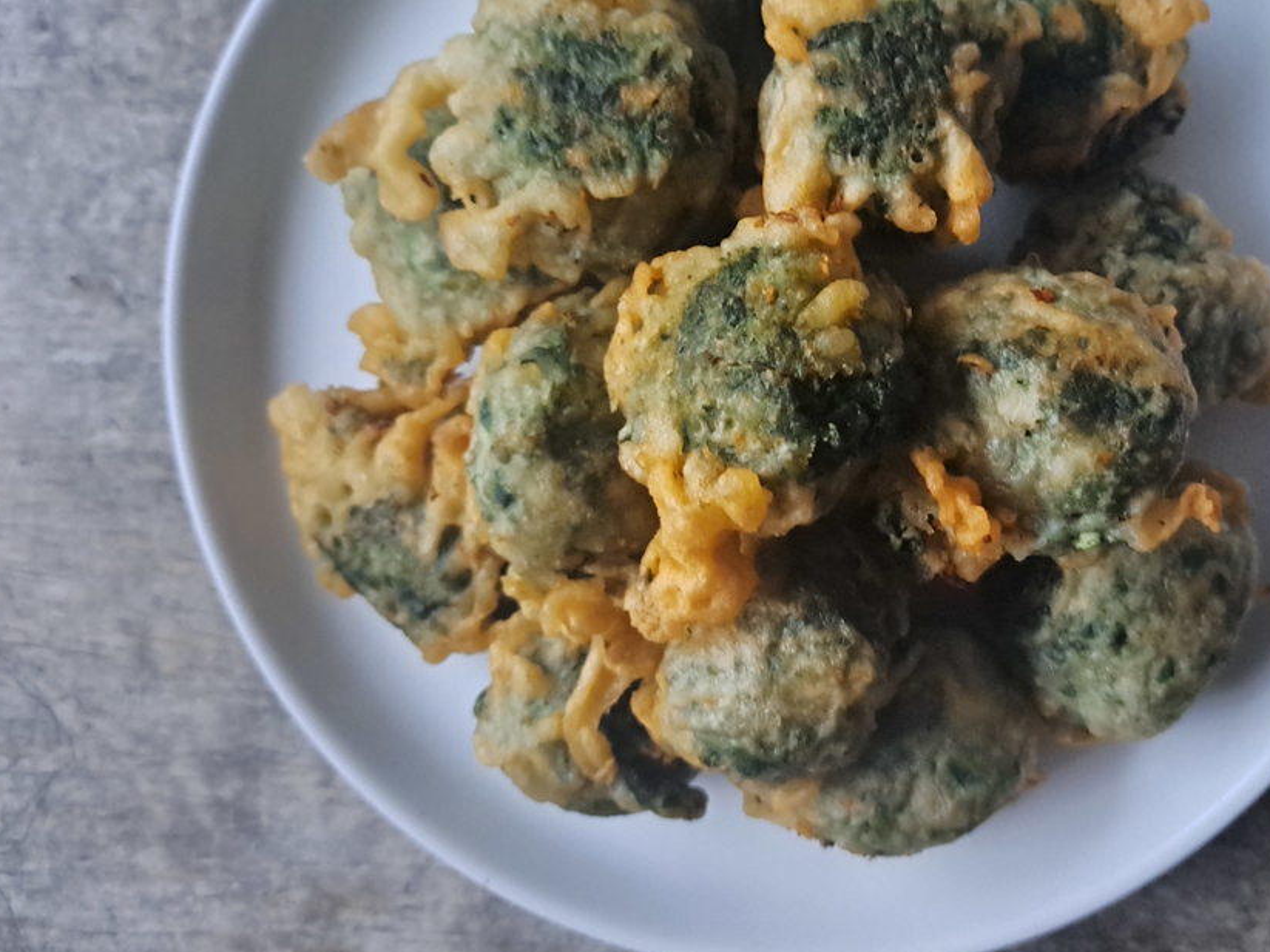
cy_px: 349
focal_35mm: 35
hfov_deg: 51.8
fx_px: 1284
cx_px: 833
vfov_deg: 40.4
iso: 1000
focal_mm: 5.23
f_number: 1.8
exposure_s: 1/14
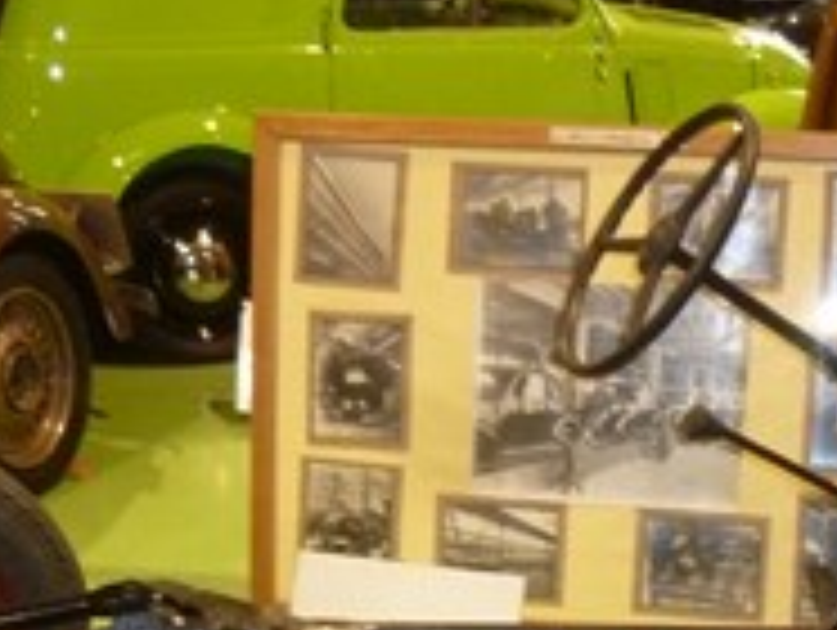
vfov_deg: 20.6
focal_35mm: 68
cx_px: 605
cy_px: 693
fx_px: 1646
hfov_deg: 28.2
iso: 320
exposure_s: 1/30
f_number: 3.3
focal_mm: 4.5
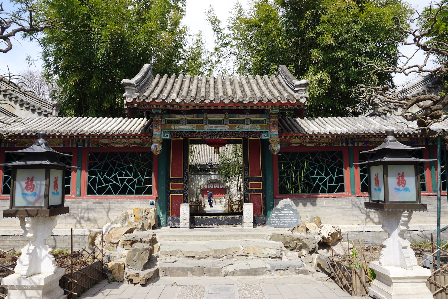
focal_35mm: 26
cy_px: 150
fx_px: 317
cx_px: 224
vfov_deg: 50.4
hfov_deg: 70.4
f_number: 10
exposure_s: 1/100
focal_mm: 17
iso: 100
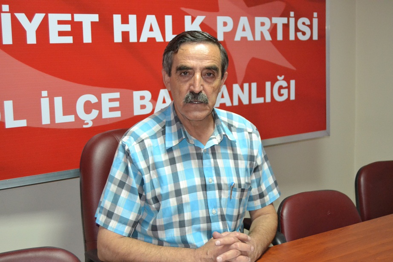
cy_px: 131
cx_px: 196
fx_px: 573
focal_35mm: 52
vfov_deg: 25.8
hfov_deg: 37.8
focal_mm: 35
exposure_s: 1/60
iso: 3200
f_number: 4.5
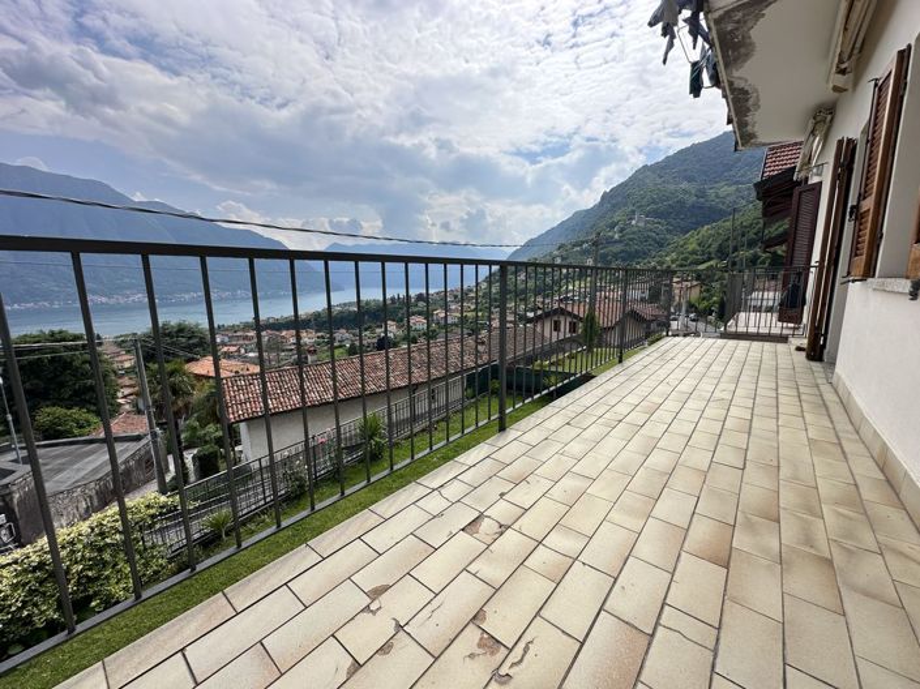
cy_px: 344
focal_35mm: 14
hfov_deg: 102.1
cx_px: 460
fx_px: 372
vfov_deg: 85.6
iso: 40
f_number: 2.2
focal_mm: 2.22
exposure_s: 1/1855
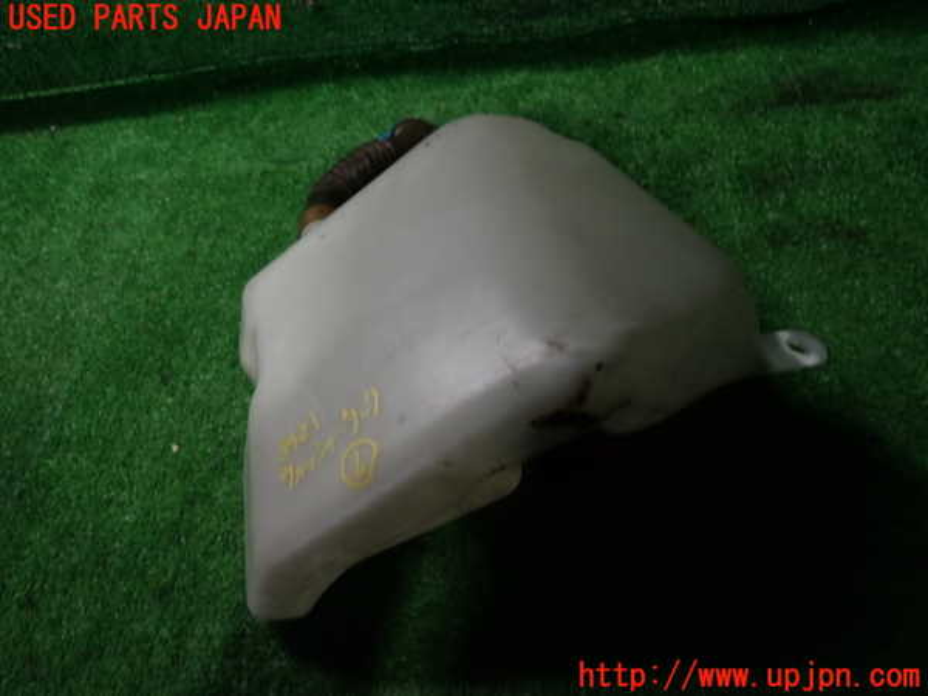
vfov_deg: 54.9
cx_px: 464
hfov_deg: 69.4
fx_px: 670
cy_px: 348
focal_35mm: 25
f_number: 2
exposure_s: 1/50
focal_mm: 4.5
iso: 200
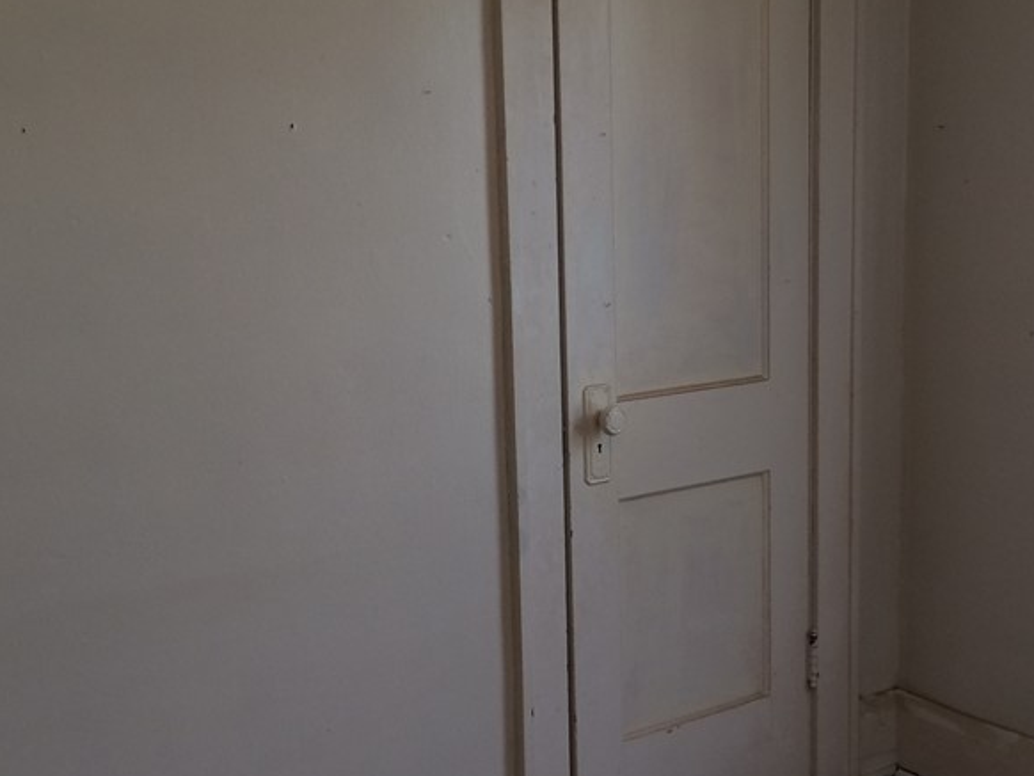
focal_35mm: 51
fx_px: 1524
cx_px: 648
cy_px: 405
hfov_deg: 37.2
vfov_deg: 28.6
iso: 32
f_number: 2.2
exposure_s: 1/30
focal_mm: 4.15
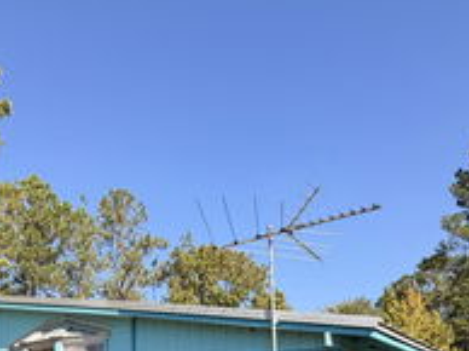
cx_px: 208
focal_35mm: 37
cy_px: 397
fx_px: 501
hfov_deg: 50.1
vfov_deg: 33.1
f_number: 2.2
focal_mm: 2.22
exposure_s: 1/770
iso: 32
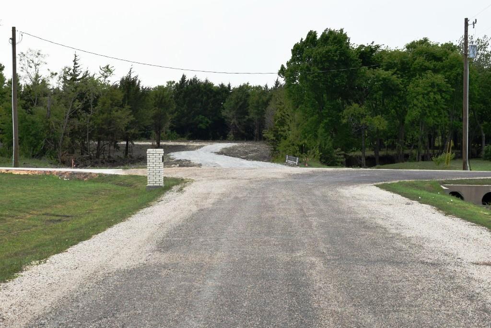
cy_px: 164
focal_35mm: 69
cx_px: 246
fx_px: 941
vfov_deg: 19.7
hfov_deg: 29.2
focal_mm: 46
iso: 200
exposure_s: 1/400
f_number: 10
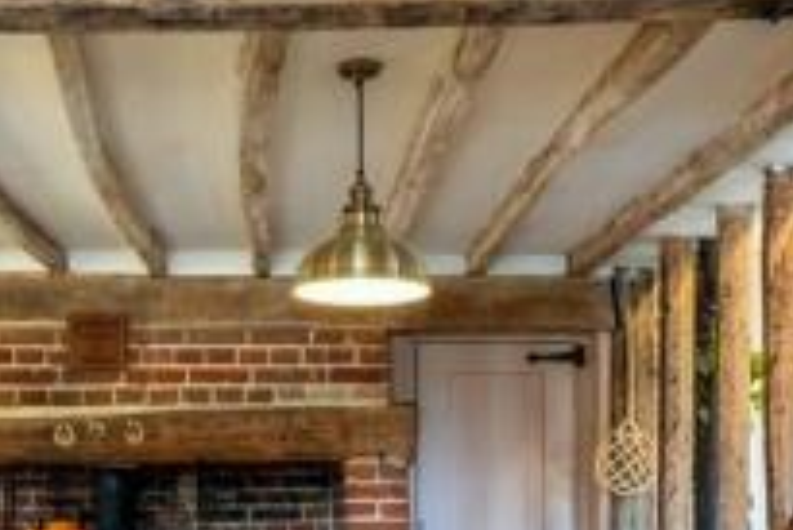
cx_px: 331
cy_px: 544
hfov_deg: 38.7
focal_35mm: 51
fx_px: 1124
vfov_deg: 25.1
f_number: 7.1
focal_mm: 10.5
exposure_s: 1/10
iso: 250
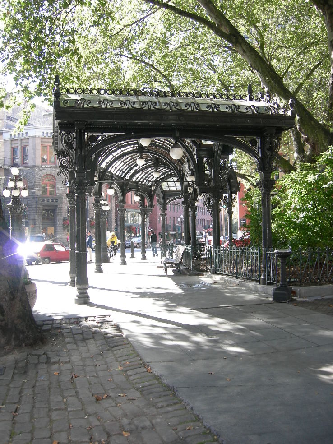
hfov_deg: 39.7
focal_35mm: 36
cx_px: 166
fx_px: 462
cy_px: 222
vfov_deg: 51.4
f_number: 3
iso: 64
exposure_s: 1/68.5
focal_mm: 7.5
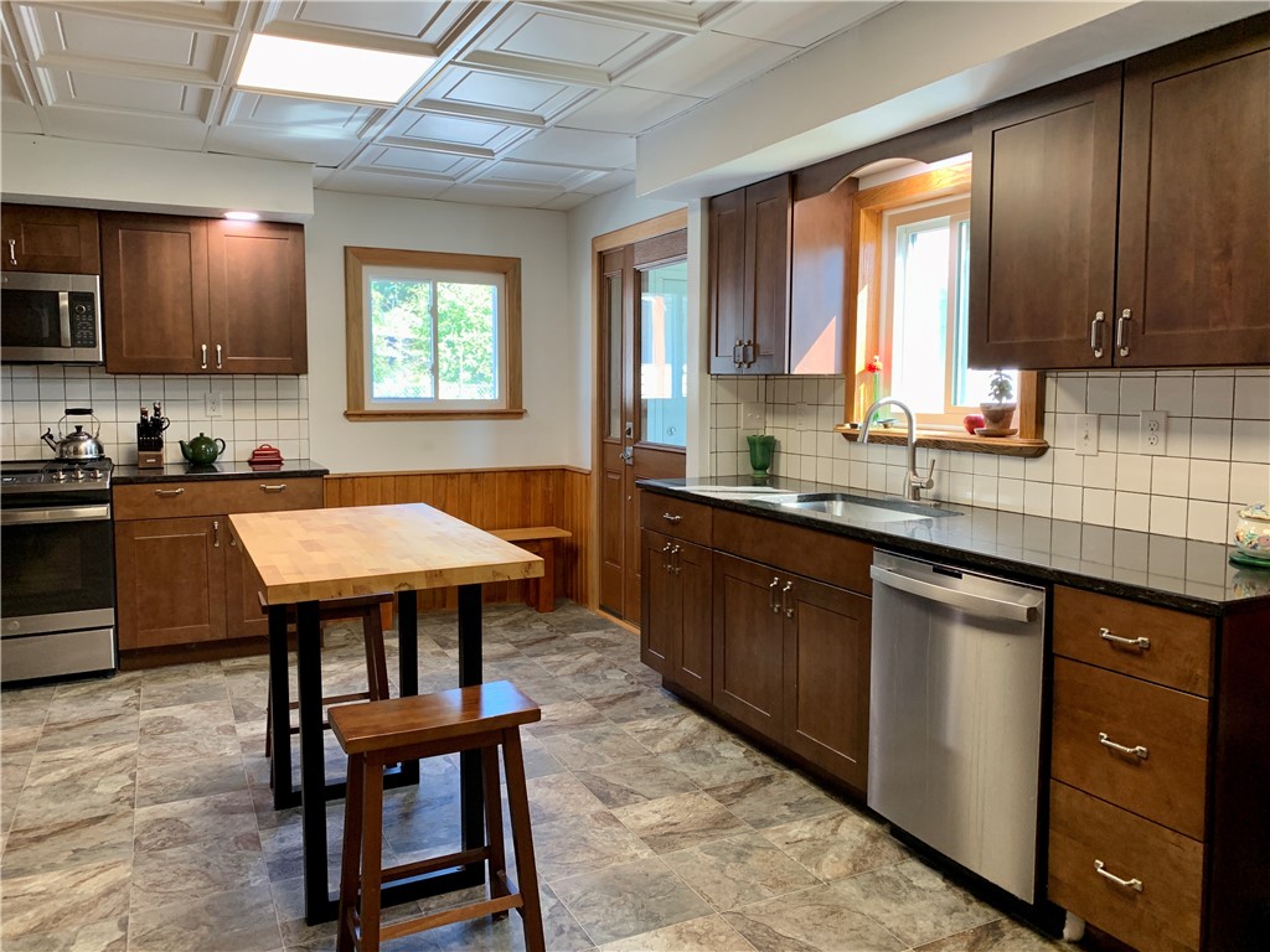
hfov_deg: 67.3
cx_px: 635
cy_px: 476
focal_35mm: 26
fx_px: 954
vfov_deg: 53.1
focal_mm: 4.25
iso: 80
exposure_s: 1/60
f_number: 1.8
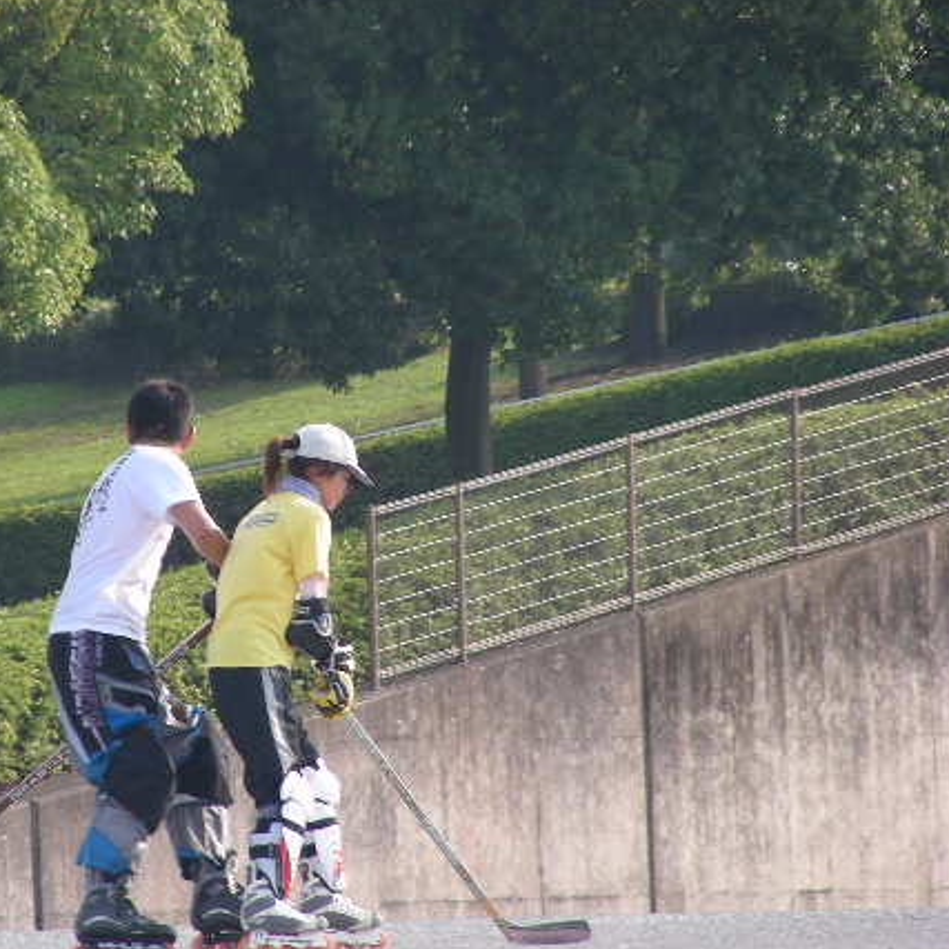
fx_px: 15632
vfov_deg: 3.5
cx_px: 273
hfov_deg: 3.5
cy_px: 507
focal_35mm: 504
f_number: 4
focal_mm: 63.3
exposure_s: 1/190
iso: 50
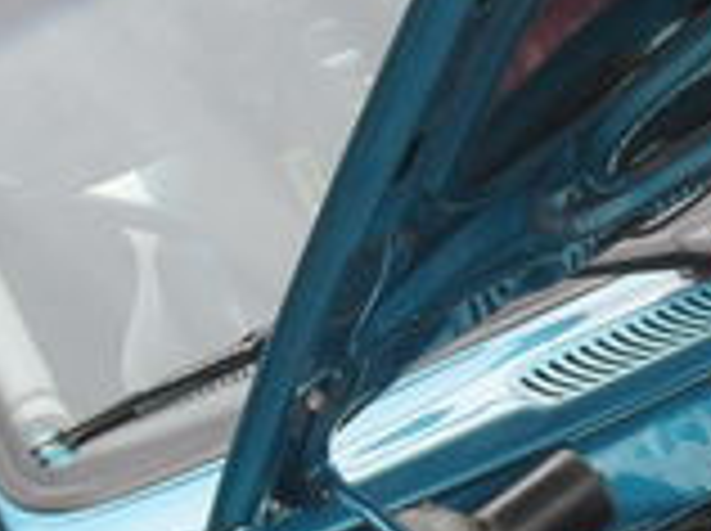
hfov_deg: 13.7
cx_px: 706
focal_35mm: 142
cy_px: 666
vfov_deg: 10.2
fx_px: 2912
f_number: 3.2
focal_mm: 6.3
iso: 100
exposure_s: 1/125
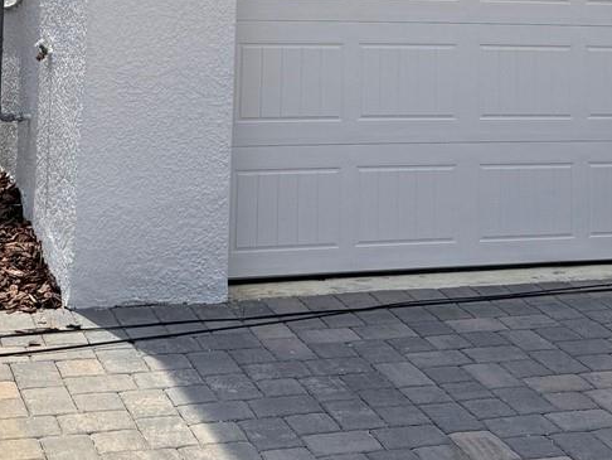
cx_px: 319
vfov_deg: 16.8
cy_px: -246
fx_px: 1397
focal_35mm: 79
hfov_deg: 24.7
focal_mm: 6.76
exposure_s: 1/3597
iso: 80
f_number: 1.78
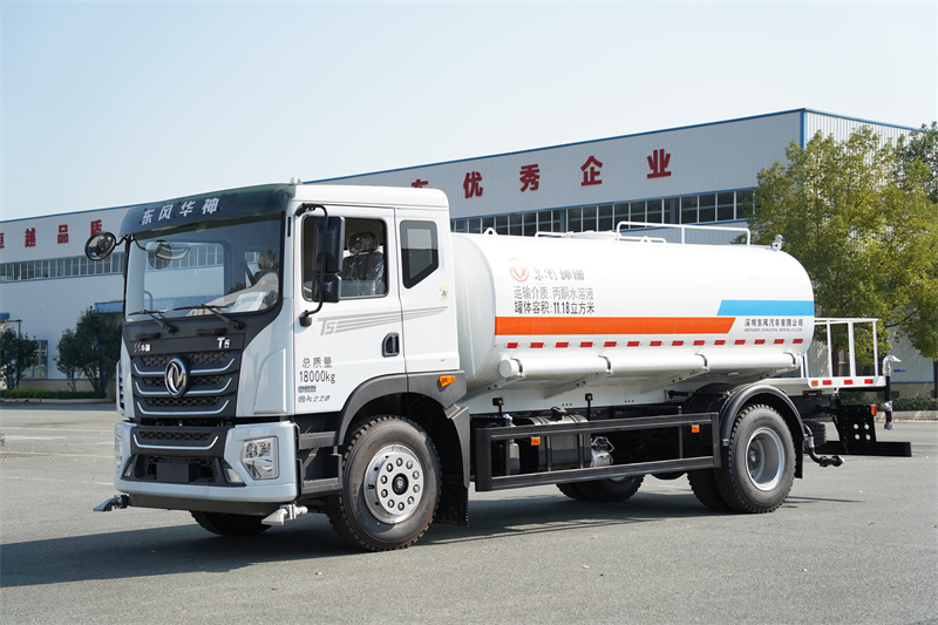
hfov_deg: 36.3
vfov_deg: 24.6
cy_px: 312
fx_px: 1433
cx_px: 469
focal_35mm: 55
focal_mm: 55
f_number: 5
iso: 800
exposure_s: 1/3200
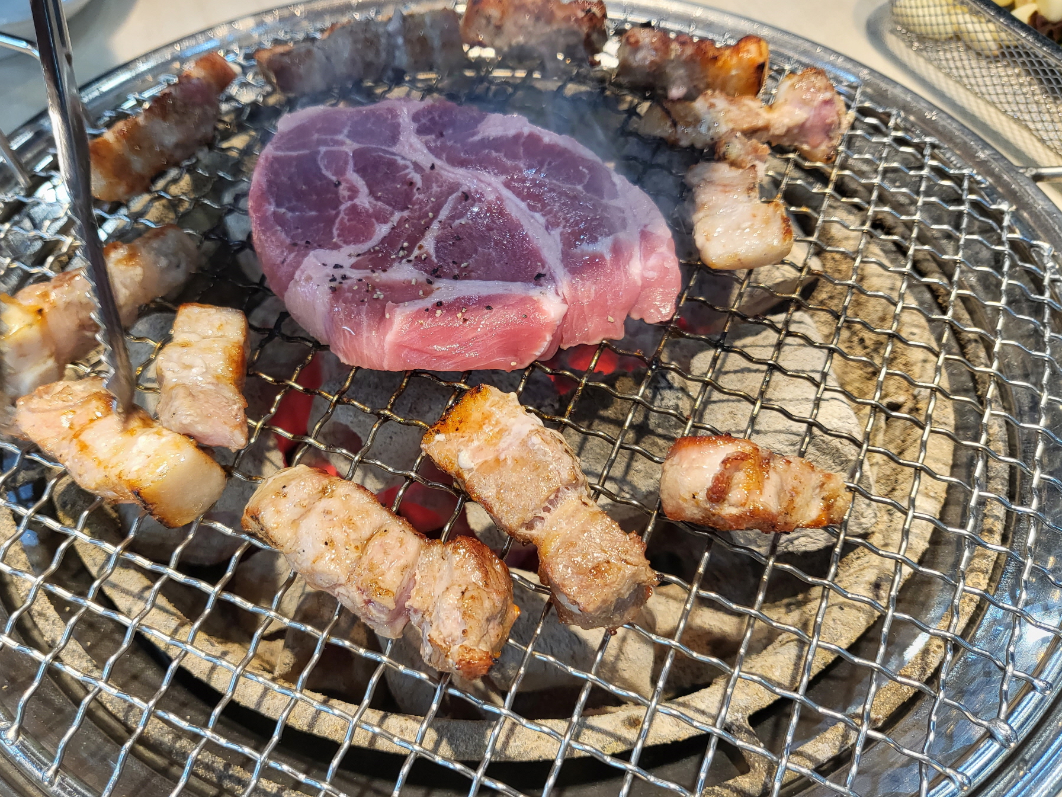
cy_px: 394
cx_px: 473
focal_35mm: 29
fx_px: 890
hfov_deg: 61.5
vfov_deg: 48.2
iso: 100
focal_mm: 4.25
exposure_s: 1/120
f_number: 1.8
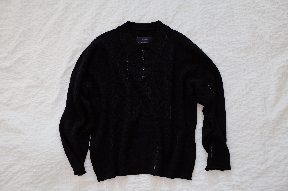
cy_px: 96
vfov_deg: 46.3
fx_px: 224
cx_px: 144
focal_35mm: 28
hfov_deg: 65.5
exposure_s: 1/40
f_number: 2.8
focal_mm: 18.3
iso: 400
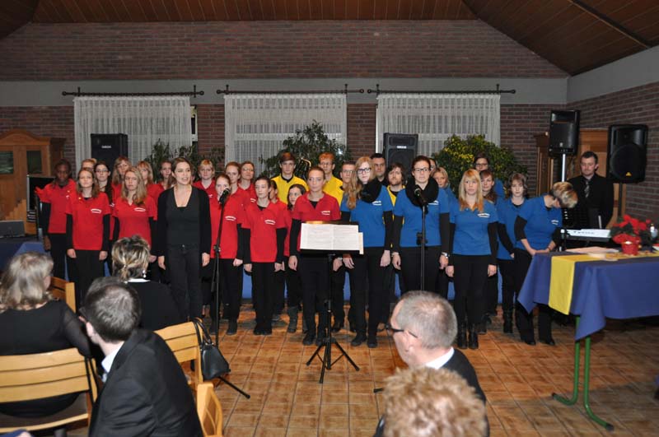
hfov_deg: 57.3
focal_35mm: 33
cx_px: 330
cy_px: 218
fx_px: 603
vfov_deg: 39.9
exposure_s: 1/60
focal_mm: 22
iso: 800
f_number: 4
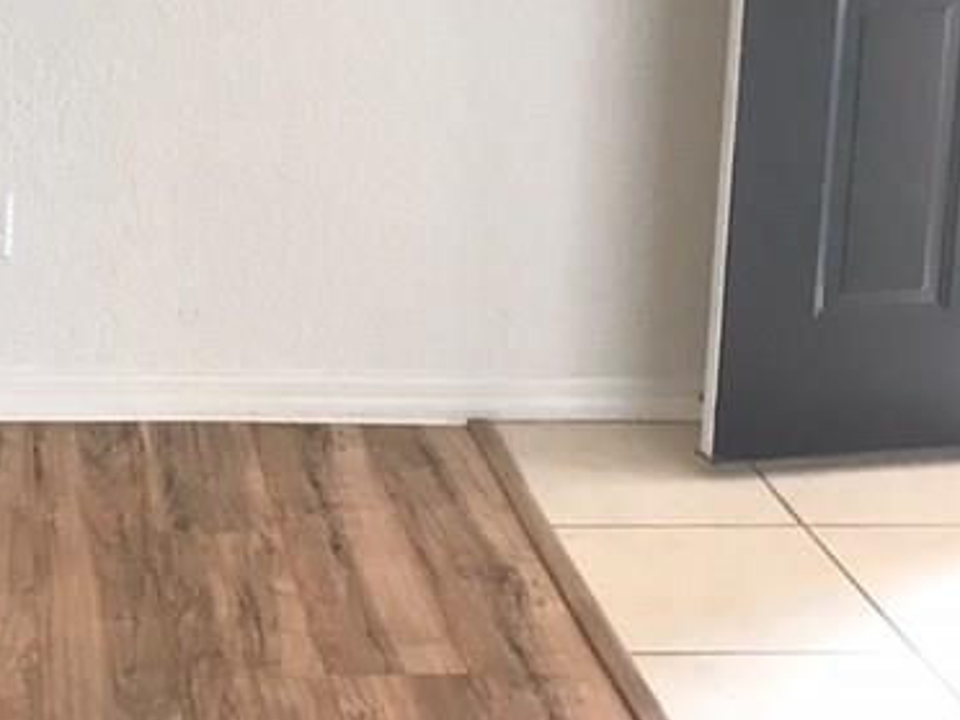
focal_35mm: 77
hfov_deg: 24.1
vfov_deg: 18.7
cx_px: -28
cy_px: 18
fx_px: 2135
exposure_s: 1/30
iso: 32
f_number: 1.8
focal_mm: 3.99
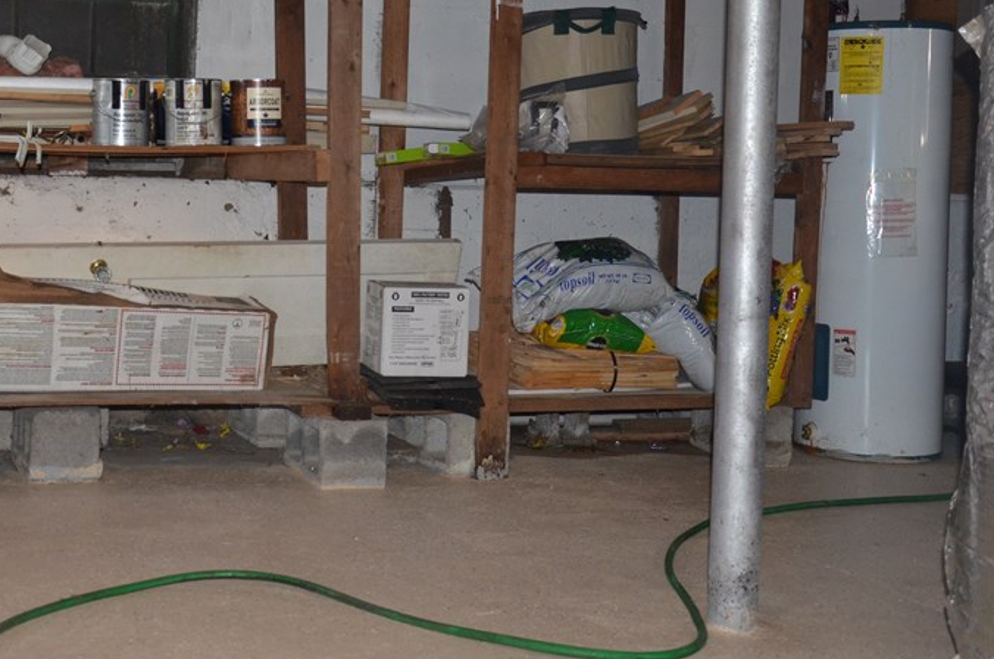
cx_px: 311
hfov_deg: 34.1
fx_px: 1598
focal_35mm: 58
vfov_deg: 23.2
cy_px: 215
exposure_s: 1/60
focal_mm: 24
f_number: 3.8
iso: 800
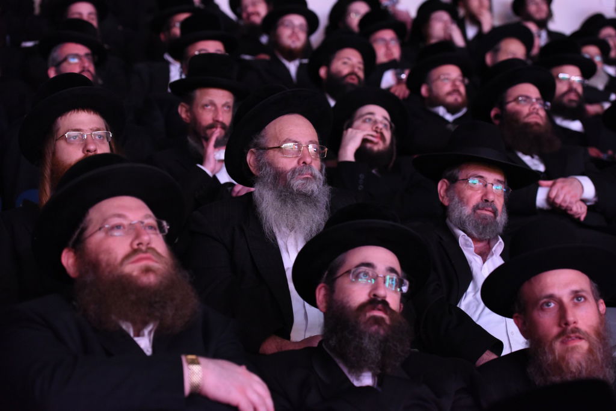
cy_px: 206
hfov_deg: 23.9
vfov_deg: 16.1
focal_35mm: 85
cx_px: 308
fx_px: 1455
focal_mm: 85
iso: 5000
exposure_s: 1/25
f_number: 4
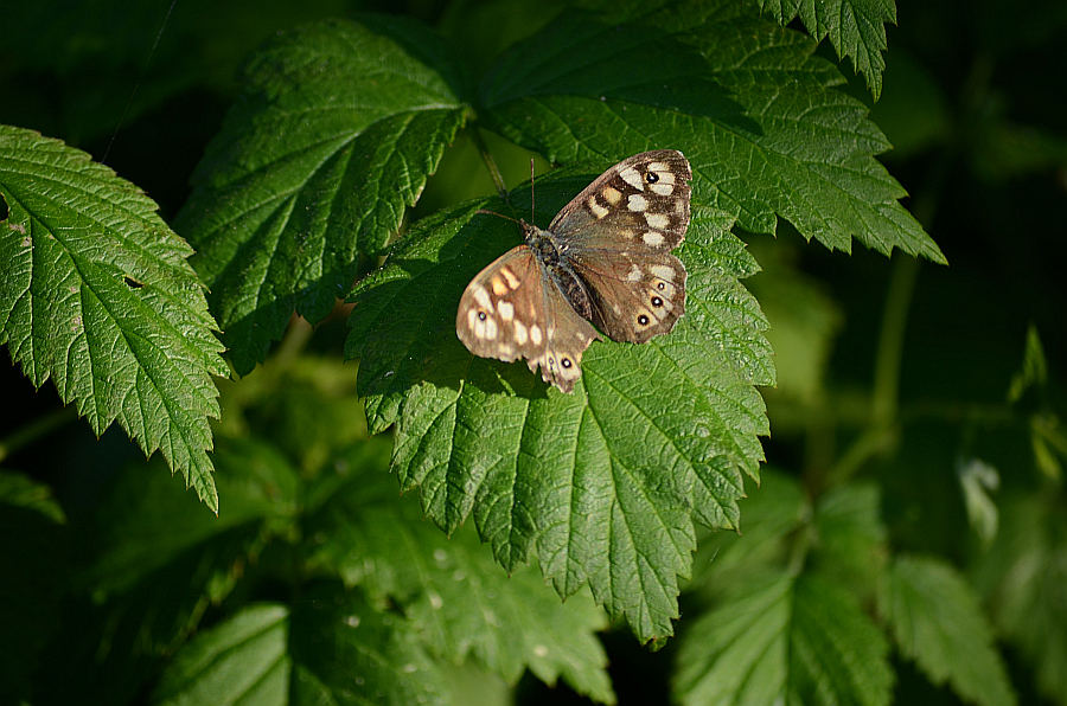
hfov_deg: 6.9
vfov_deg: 4.6
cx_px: 534
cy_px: 353
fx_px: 8873
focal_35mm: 300
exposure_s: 1/125
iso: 100
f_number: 5.6
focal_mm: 200
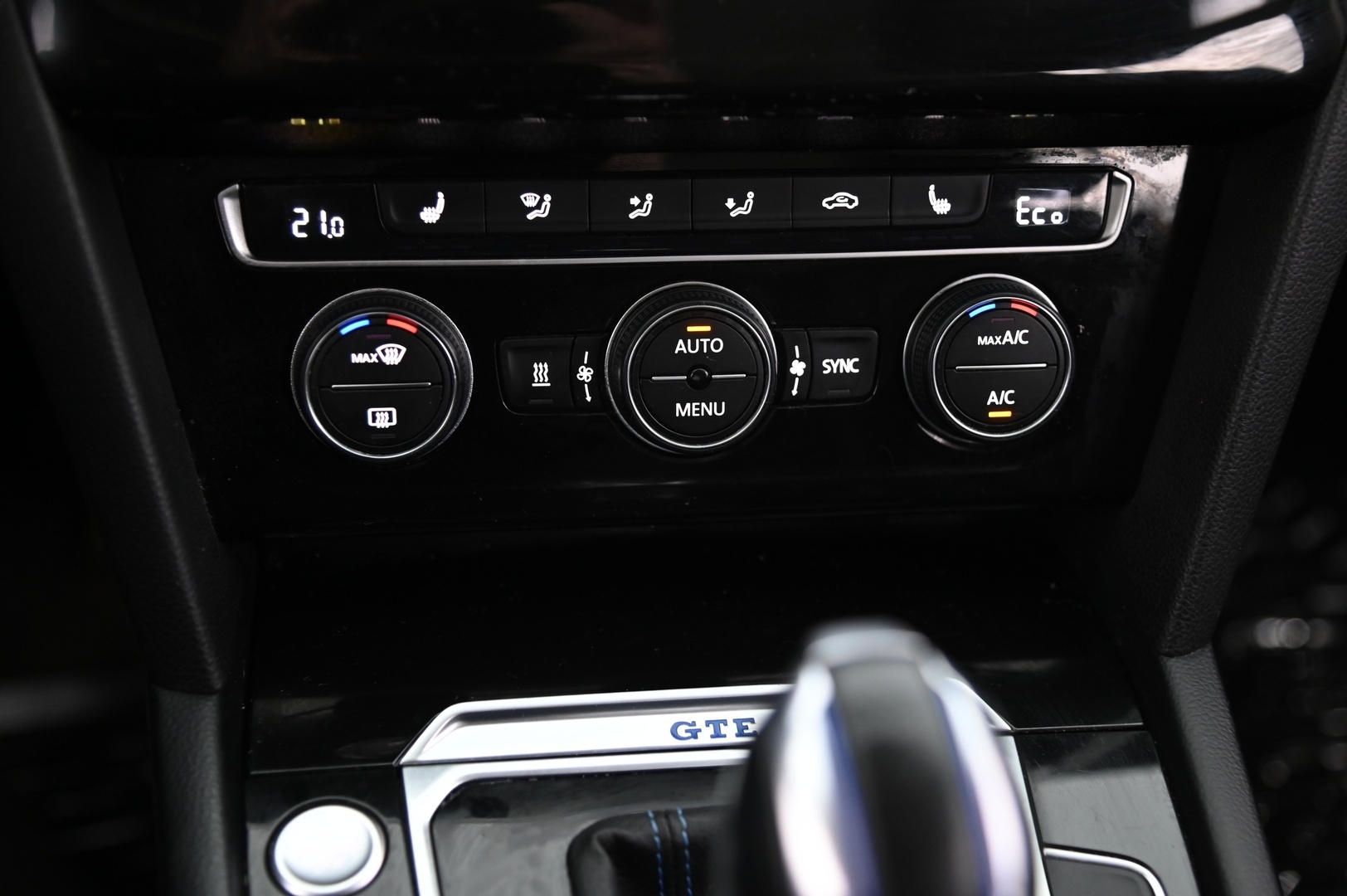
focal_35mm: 50
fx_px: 1869
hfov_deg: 39.6
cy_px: 448
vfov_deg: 26.9
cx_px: 674
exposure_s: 1/13
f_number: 4
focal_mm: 50
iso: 2000
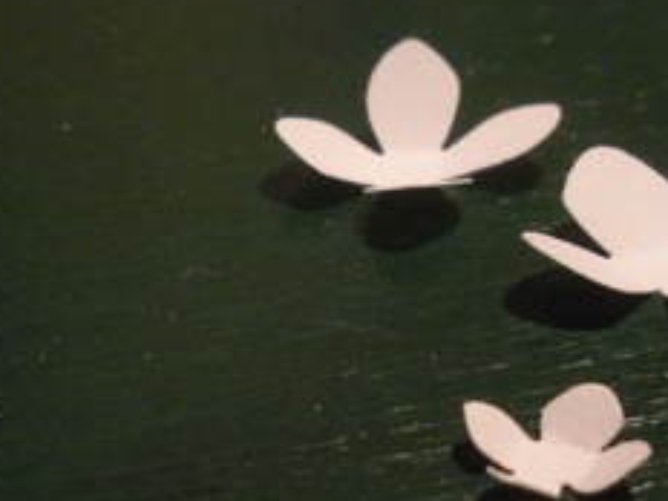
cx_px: 403
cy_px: 284
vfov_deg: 20.2
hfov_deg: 26.6
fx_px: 1409
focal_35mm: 73
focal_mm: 6.3
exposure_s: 1/8
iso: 495
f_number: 3.5
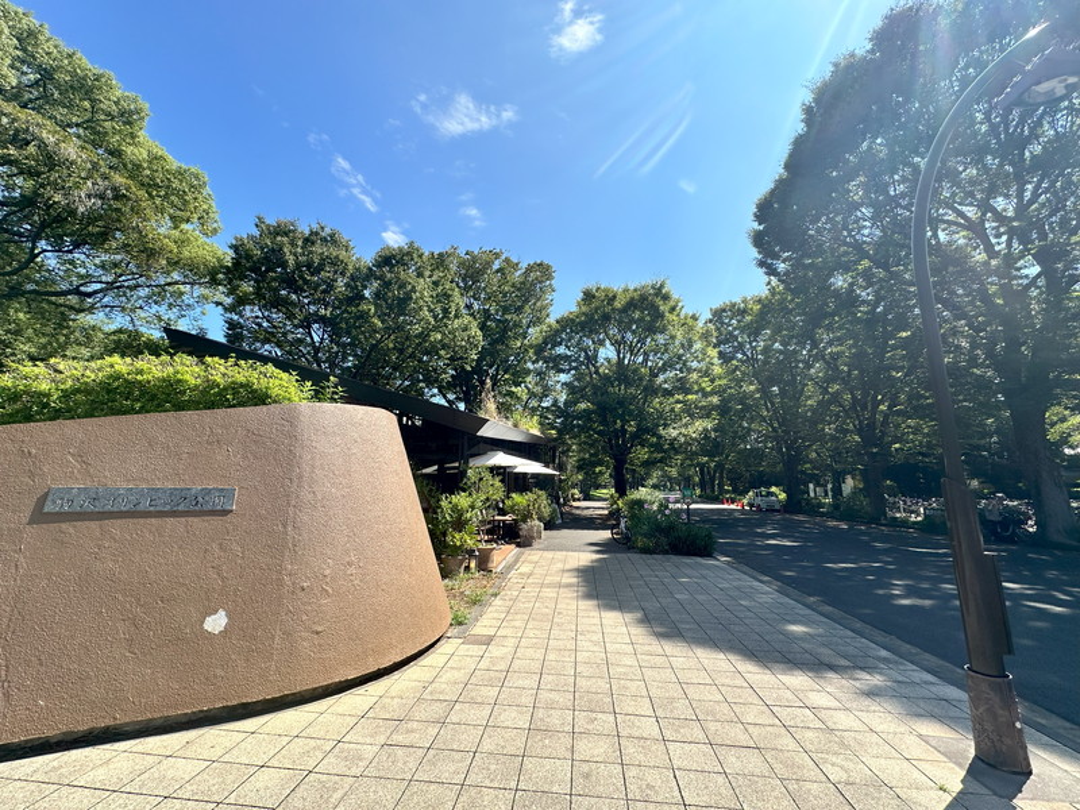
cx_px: 540
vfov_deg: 85.7
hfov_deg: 102.1
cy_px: 405
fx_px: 437
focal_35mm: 14
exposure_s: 1/1667
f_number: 2.2
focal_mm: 2.22
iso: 50
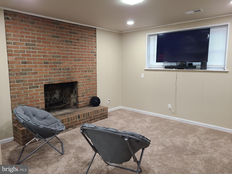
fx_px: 174
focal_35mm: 26
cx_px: 116
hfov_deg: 67.3
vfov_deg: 53.1
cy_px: 87
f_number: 1.8
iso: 200
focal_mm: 5.4
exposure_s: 1/40
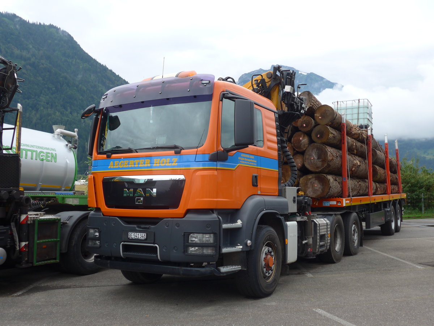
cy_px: 163
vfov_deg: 36.8
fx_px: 489
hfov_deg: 47.9
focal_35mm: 39
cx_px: 217
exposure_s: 1/500
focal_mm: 8
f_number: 2.8
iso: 80
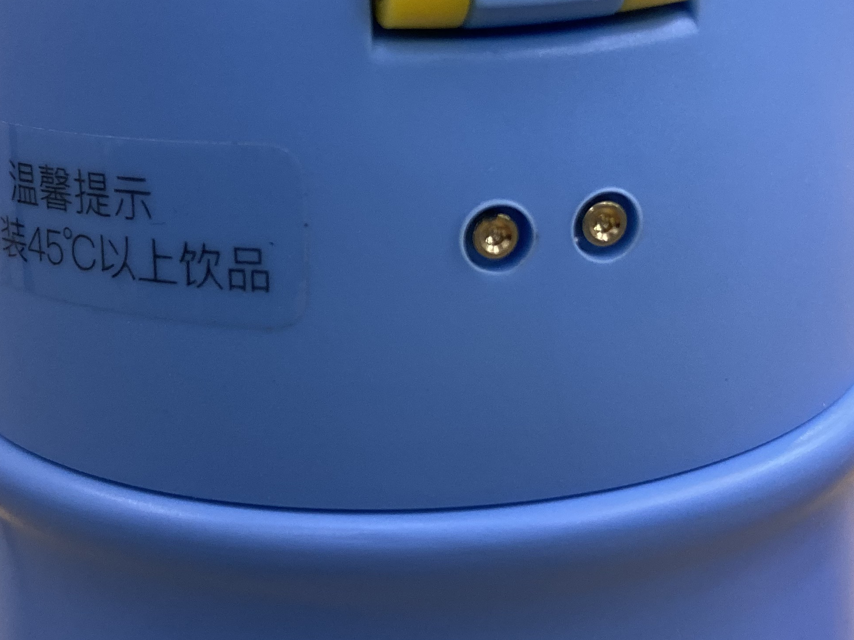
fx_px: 1332
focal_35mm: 54
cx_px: 304
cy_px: 216
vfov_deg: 26.9
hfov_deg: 35.3
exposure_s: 1/50
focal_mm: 4.25
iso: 250
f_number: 1.8
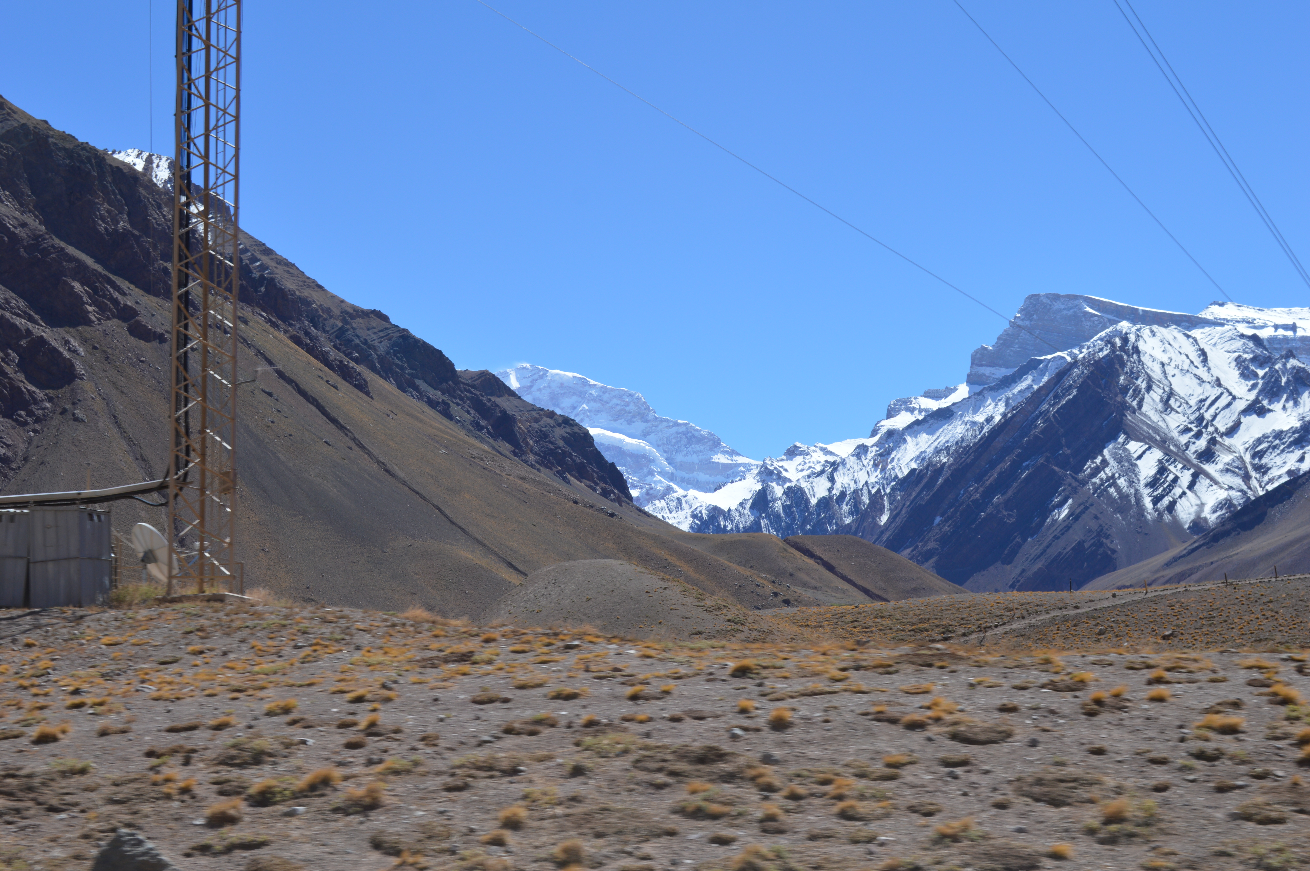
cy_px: 436
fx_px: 1909
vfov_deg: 25.7
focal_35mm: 52
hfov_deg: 37.9
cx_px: 655
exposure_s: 1/250
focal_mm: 35
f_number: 8
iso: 100
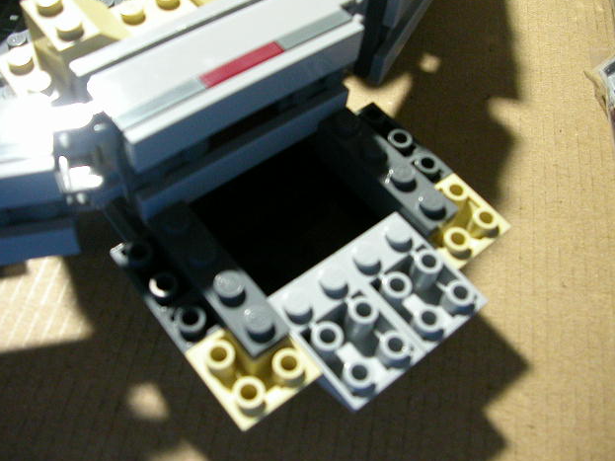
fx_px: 675
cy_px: 230
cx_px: 300
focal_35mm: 38
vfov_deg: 37.7
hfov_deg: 49.0
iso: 400
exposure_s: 1/8.7
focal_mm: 5.6
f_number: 2.7
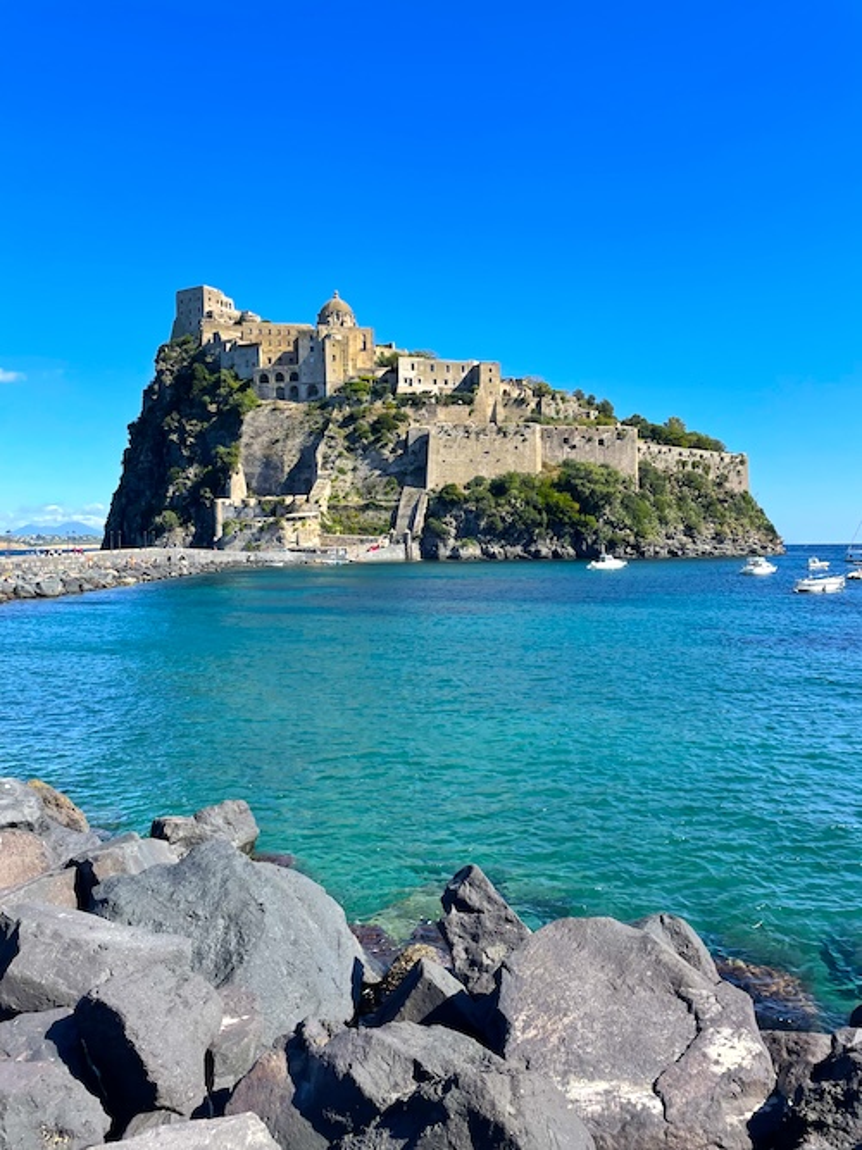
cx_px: 431
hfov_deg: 53.0
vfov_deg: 67.3
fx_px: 864
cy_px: 575
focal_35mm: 26
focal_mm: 4.2
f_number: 1.6
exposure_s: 1/2132
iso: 32
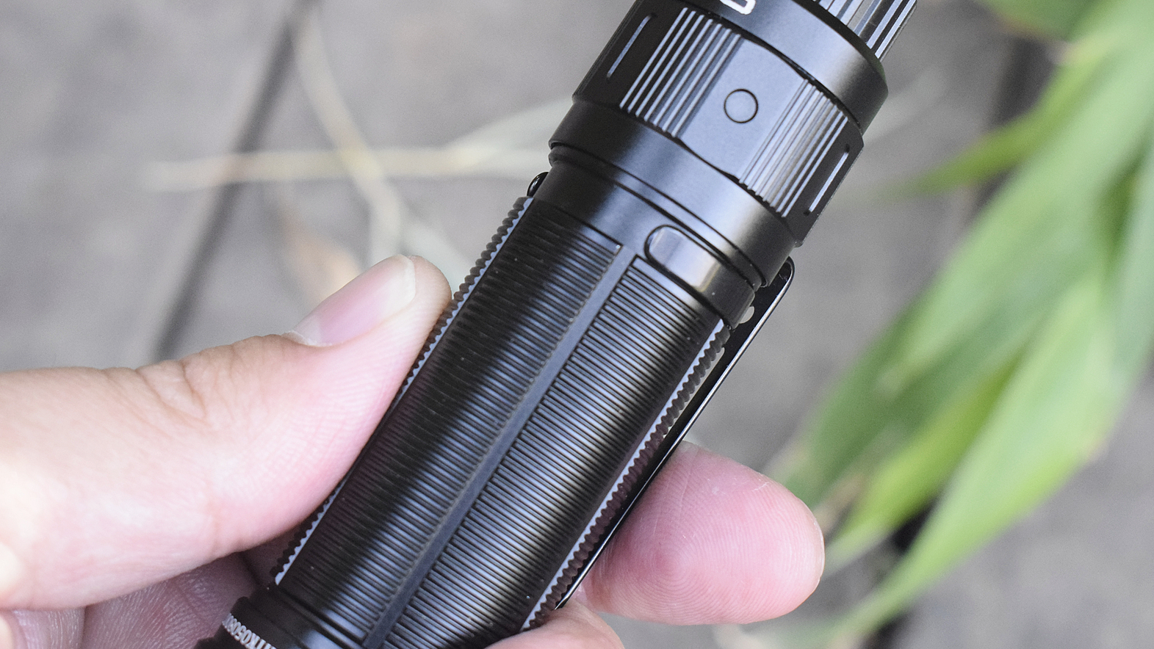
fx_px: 2571
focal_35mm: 84
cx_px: 663
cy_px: 242
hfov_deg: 25.3
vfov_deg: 14.4
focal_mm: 42
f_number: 8
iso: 3200
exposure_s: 1/250
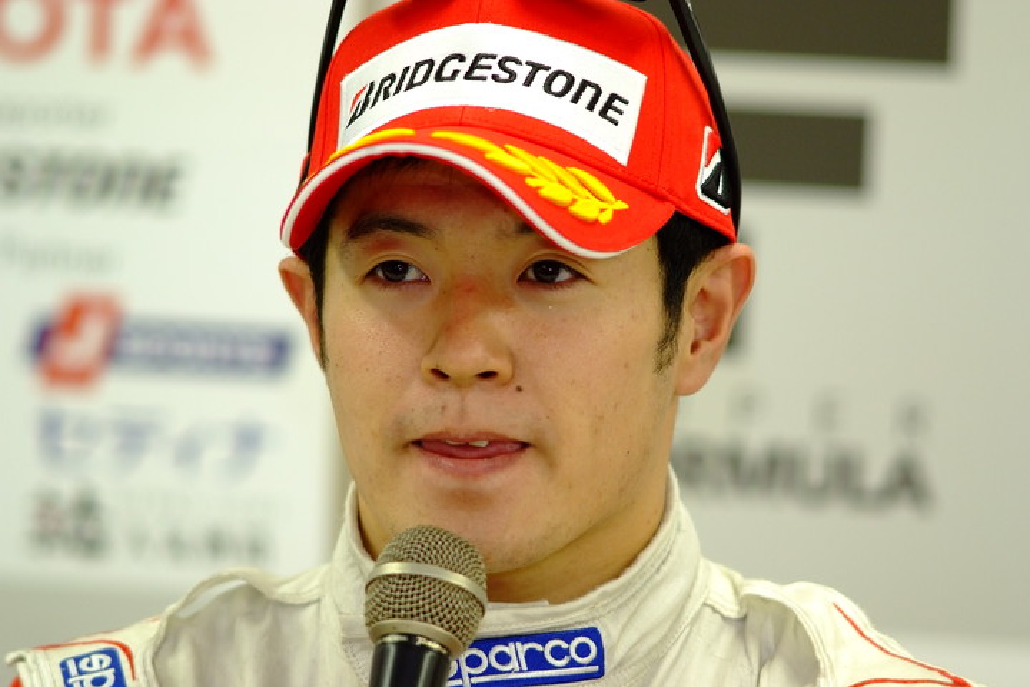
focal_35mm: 270
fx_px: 7724
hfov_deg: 7.6
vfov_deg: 5.1
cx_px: 515
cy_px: 344
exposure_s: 1/125
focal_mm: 180
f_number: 2.8
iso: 800
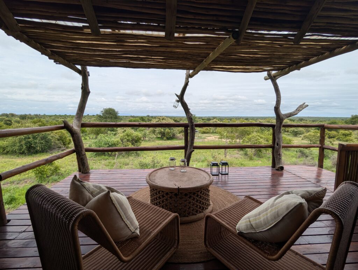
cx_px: 179
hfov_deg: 94.4
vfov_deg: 78.2
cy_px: 135
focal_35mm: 16
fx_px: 166
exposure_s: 1/1565
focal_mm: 2.35
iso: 54
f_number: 2.2
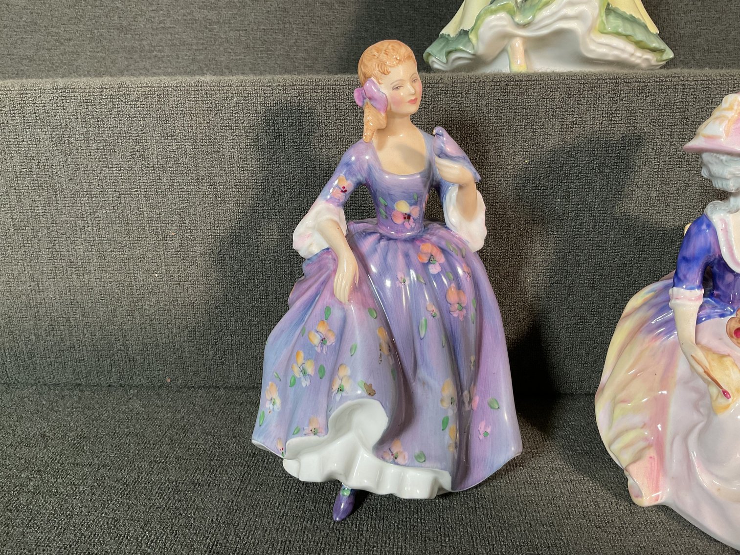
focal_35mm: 29
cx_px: 370
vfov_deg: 48.2
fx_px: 620
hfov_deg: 61.7
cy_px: 278
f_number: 1.8
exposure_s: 1/60
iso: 64
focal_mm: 3
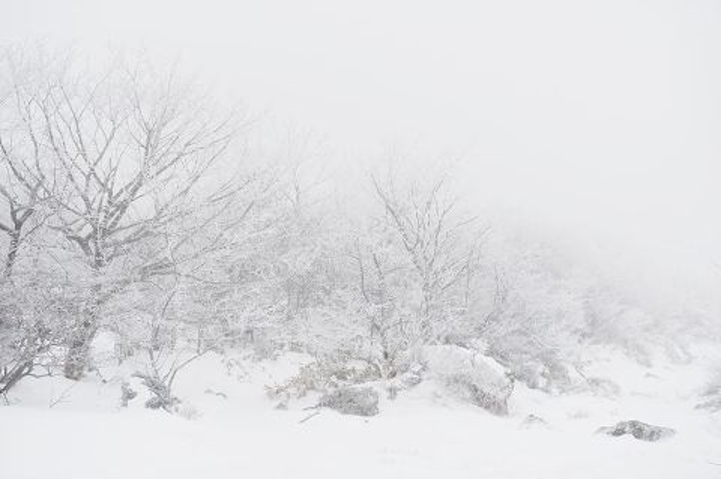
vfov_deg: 19.4
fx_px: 1400
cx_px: 360
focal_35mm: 70
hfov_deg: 28.9
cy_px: 240
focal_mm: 70
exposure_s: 1/250
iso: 200
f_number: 5.6
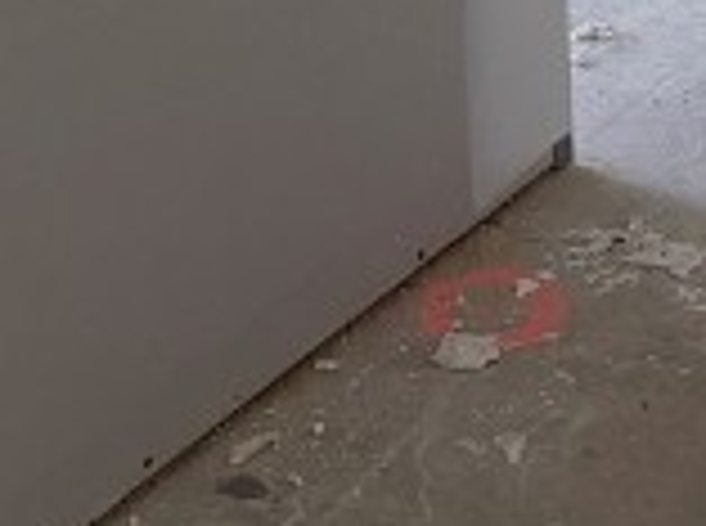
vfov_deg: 8.5
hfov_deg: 12.5
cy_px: -818
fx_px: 3195
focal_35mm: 157
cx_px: 684
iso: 100
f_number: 1.78
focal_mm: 6.76
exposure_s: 1/307
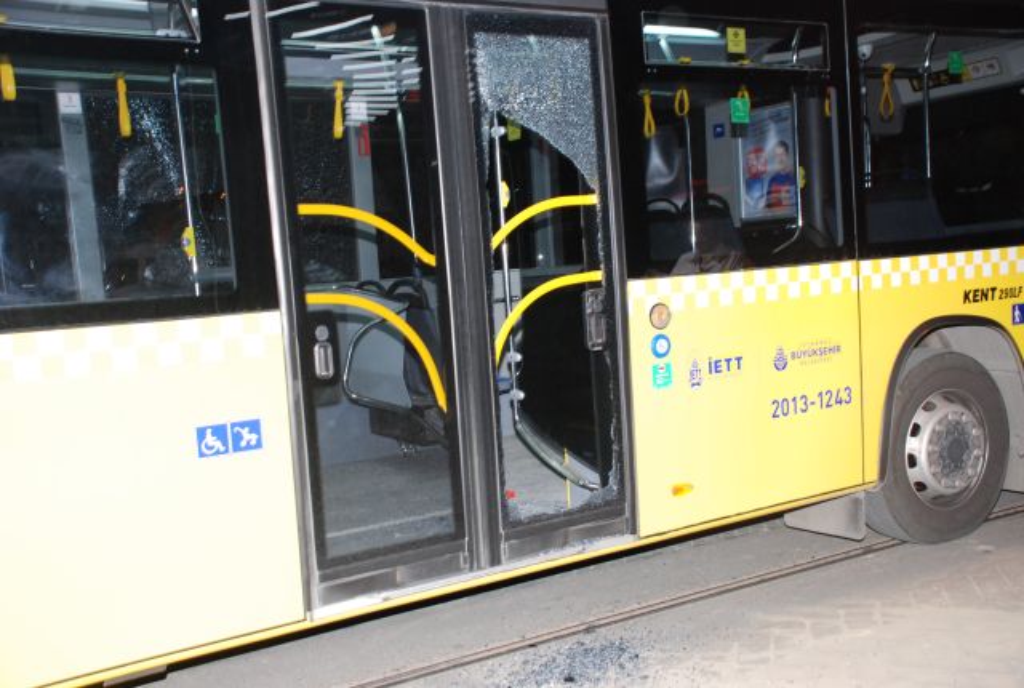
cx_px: 512
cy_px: 344
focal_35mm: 39
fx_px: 1112
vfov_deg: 34.4
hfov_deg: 49.4
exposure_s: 1/60
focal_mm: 26
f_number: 7.1
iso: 1000
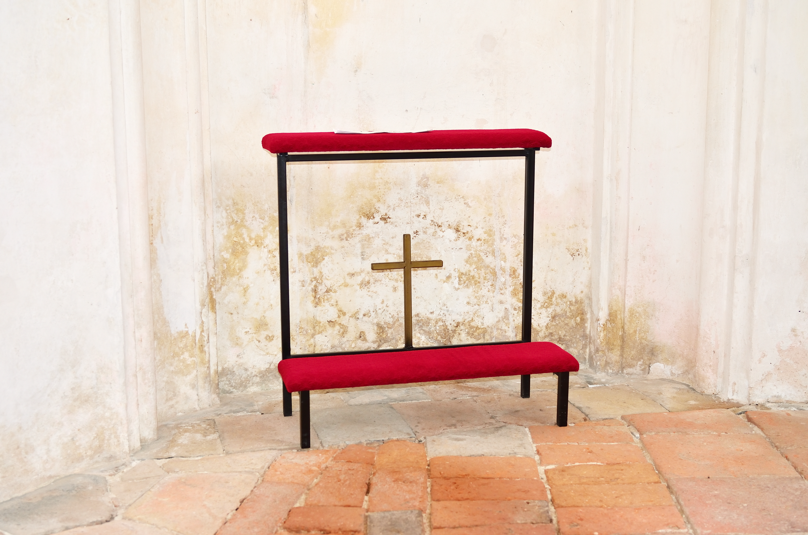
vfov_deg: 28.0
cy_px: 268
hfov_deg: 41.2
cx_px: 404
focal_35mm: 48
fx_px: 1075
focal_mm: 32
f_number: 2.8
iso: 100
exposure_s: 1/100
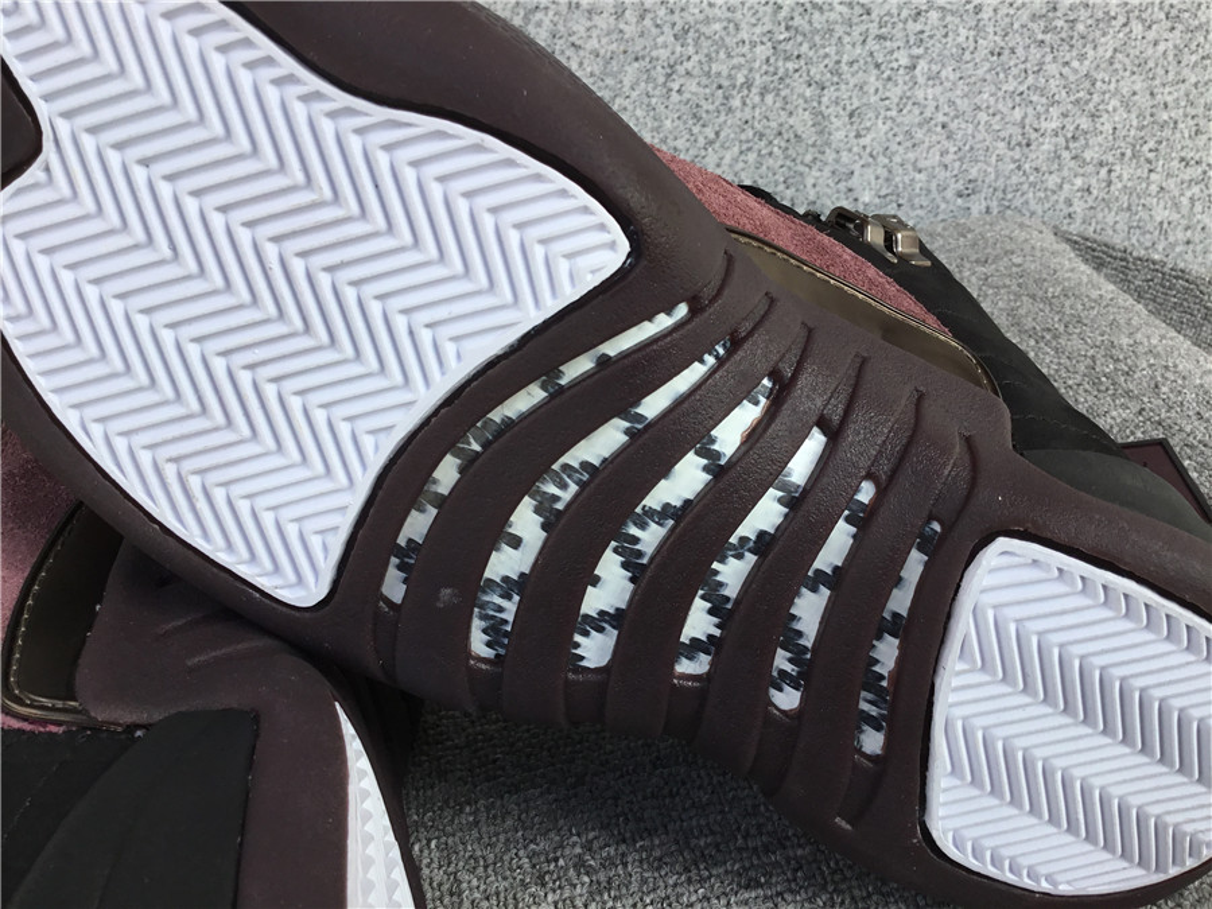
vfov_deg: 45.4
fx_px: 1085
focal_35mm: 31
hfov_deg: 58.4
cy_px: 454
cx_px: 606
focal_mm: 3.3
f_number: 2.4
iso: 25
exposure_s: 1/506
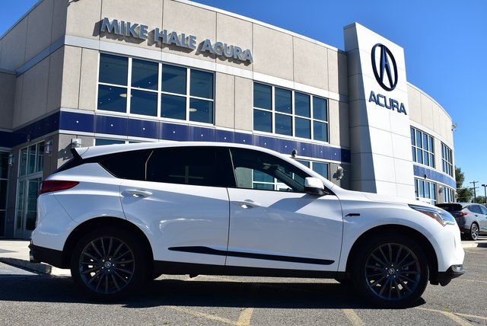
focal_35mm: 36
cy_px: 163
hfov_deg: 53.1
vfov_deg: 36.9
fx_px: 487
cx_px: 244
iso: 100
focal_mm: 24
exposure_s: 1/250
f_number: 8
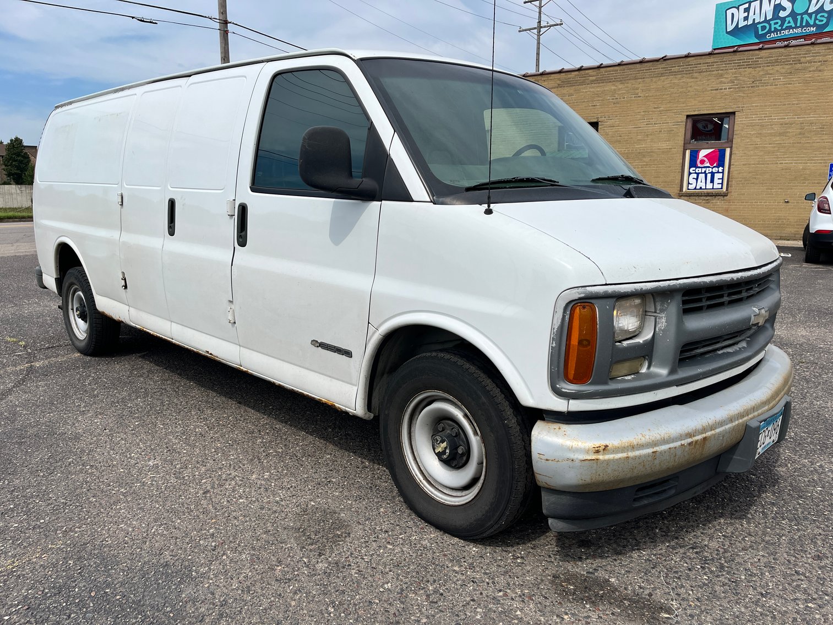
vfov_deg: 53.1
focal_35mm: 26
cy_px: 312
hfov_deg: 67.3
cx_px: 416
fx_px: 626
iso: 50
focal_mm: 5.1
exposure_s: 1/5076
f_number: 1.6
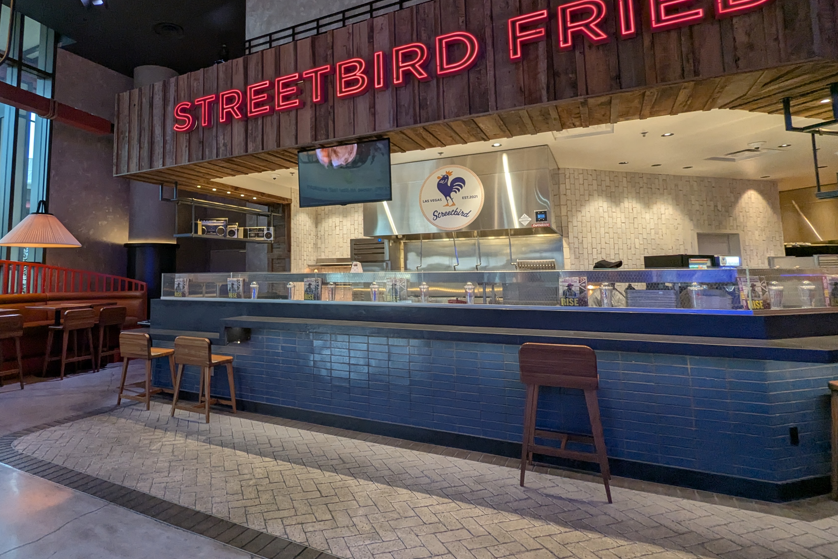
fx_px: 465
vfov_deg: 61.5
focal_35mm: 20
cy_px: 227
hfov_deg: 83.0
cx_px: 339
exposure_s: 1/120
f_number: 2.2
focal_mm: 2.35
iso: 220
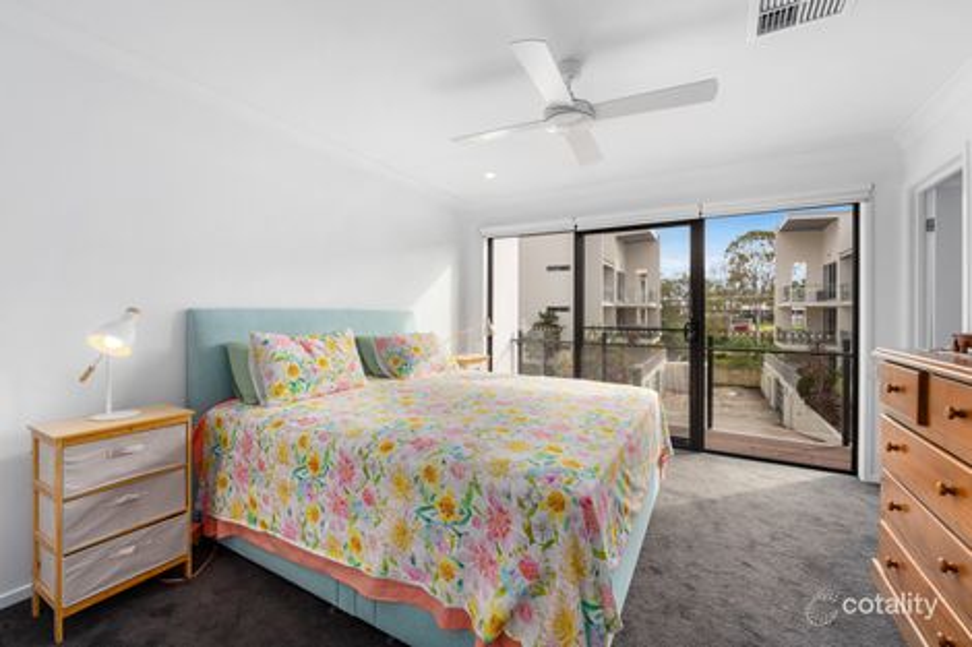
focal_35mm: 14
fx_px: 378
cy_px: 324
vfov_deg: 81.2
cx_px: 486
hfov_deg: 104.3
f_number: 9
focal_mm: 14
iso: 125
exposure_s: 1/200
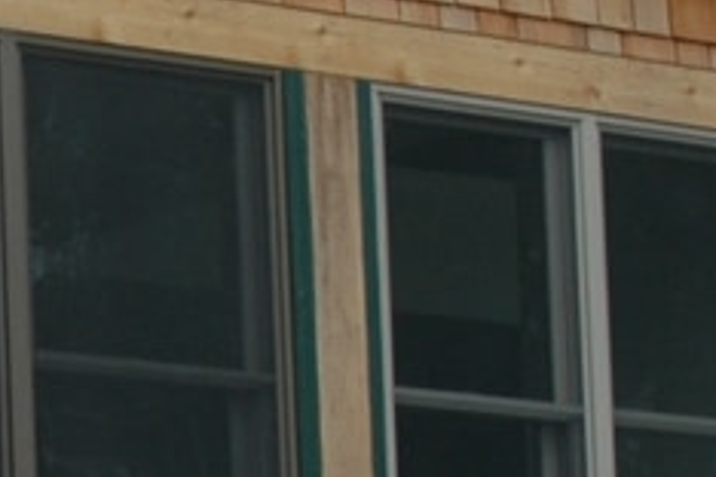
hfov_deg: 7.4
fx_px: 5370
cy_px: 547
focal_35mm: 270
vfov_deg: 5.1
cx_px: -487
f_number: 8
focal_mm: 28
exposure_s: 1/250
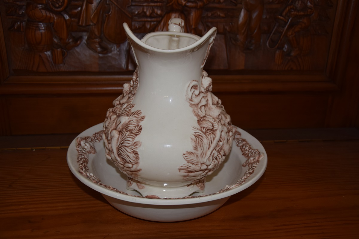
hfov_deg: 49.6
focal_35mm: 39
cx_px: 180
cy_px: 120
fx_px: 389
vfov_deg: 34.2
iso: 400
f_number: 4
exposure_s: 1/60
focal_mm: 26
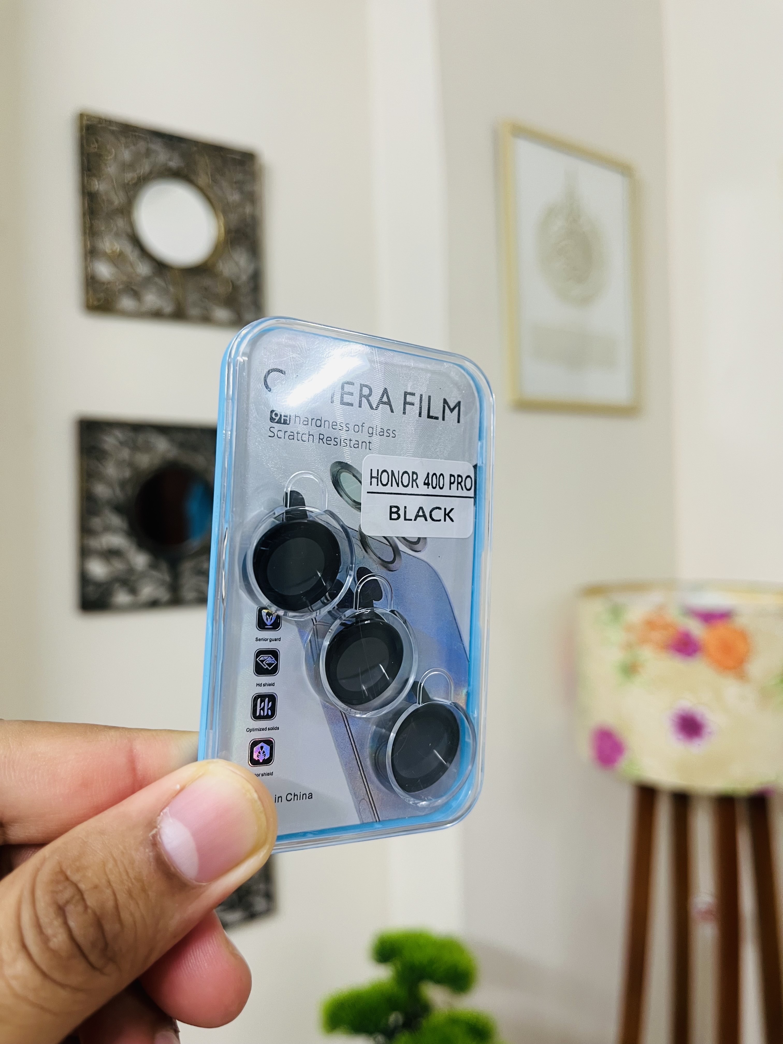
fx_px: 784
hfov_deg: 53.1
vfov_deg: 67.3
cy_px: 522
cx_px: 392
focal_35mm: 26
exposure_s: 1/50
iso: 80
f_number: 1.6
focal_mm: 5.1
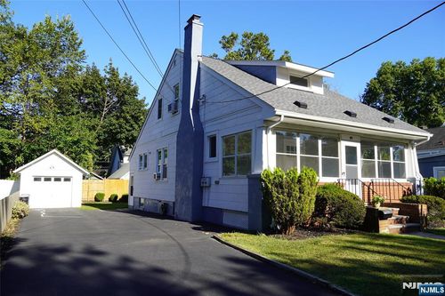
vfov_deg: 47.9
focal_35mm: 27
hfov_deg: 67.4
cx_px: 222
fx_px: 334
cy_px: 148
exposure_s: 1/125
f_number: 8
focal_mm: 18
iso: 100
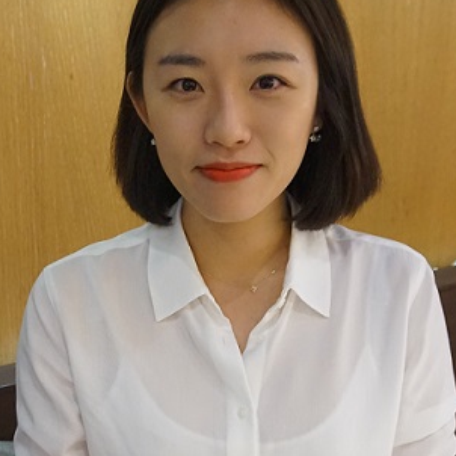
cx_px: 202
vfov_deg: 27.4
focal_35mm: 62
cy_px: 338
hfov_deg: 27.7
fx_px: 924
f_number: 4
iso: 3200
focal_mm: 21
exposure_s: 1/40
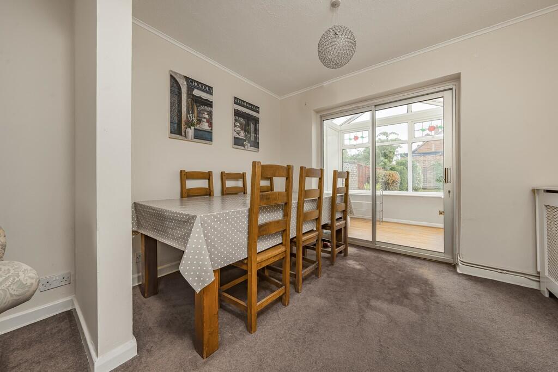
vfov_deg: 90.0
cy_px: 186
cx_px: 279
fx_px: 186
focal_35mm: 12
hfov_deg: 112.6
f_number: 9
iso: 320
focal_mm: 12
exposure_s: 1/40
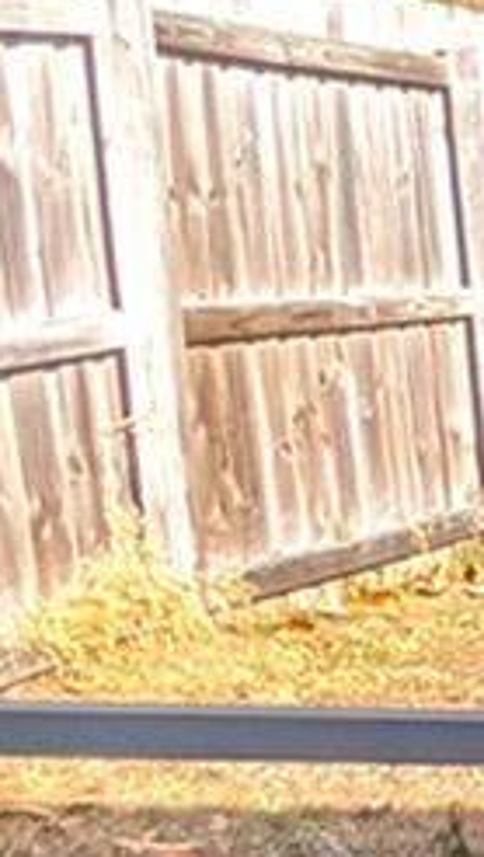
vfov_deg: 18.5
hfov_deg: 7.0
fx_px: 2569
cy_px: 847
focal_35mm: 113
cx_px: 2148
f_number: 2.2
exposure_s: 1/503
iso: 48
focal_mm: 2.35
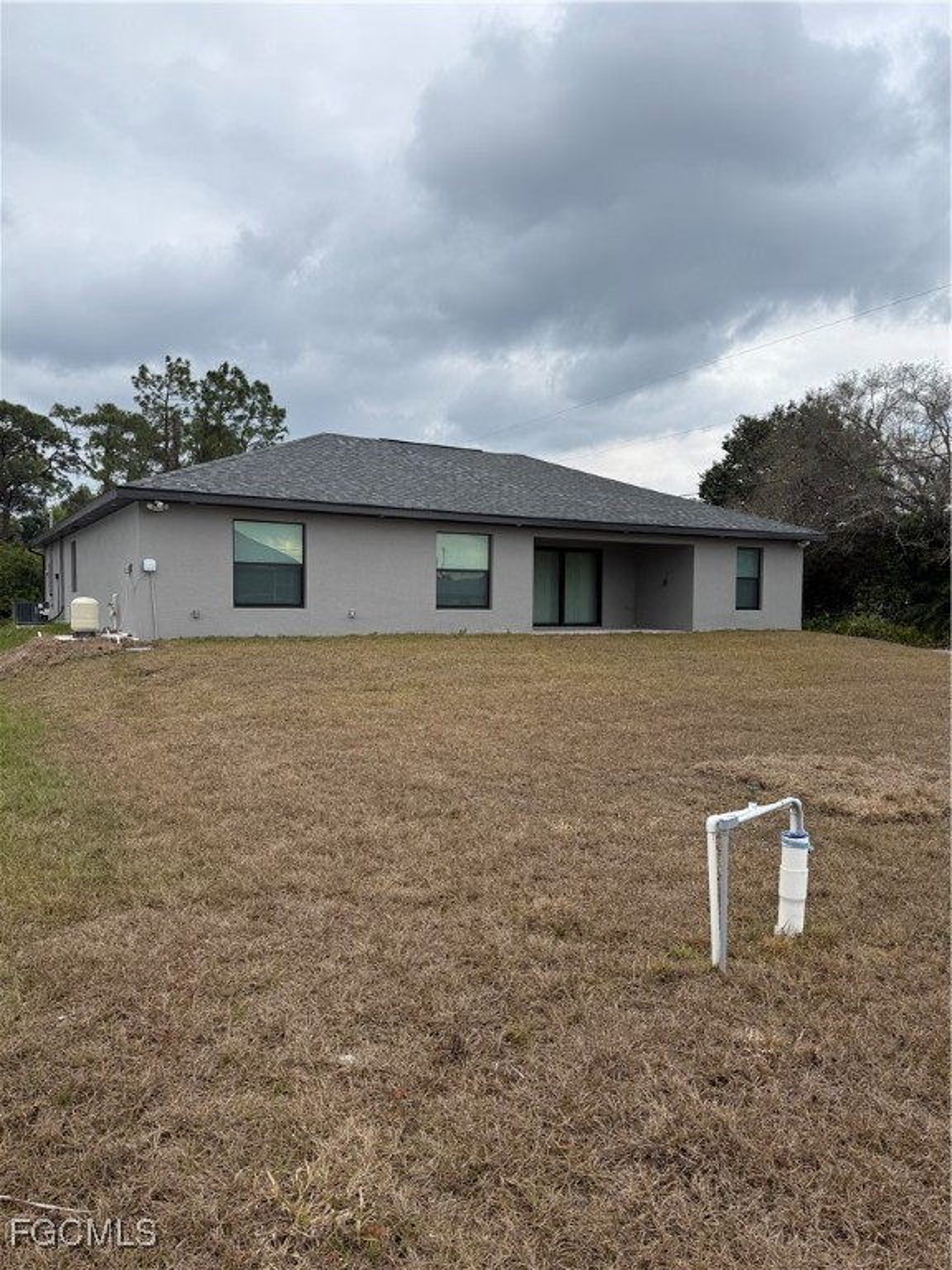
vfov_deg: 71.6
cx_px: 476
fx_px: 880
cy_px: 635
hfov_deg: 56.8
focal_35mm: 24
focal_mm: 6.76
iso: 80
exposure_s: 1/1585
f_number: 1.78
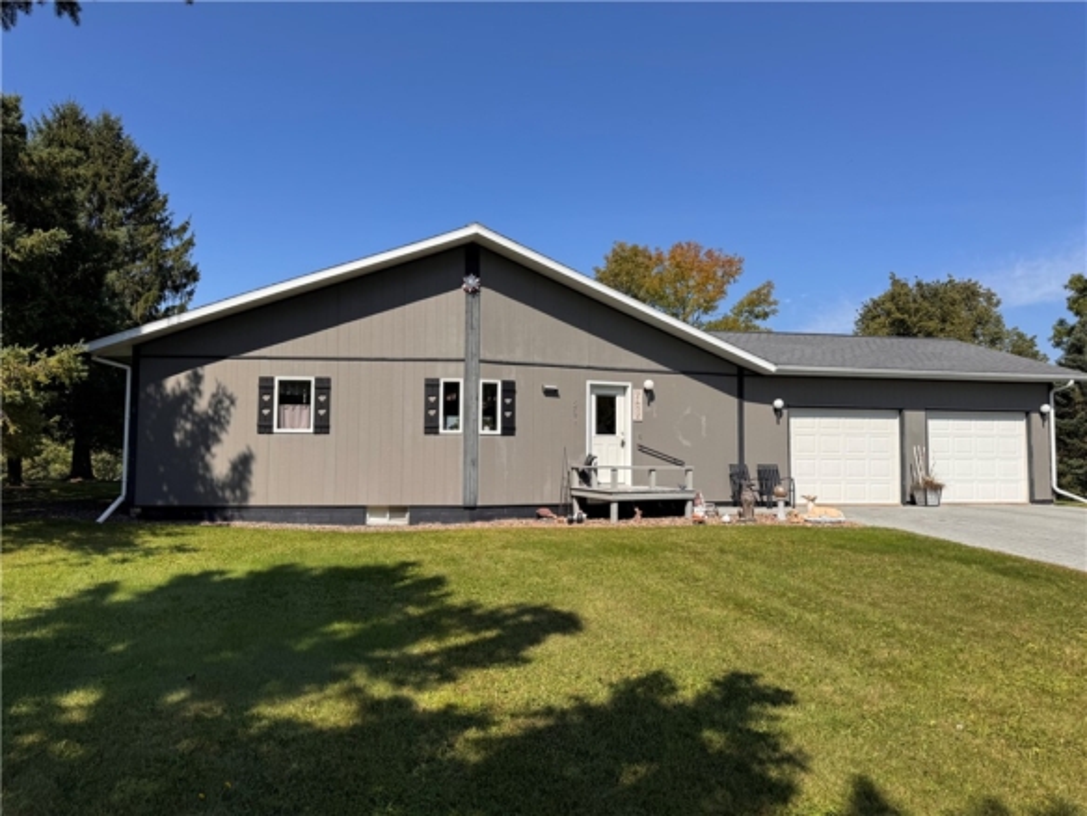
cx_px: 544
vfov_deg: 56.8
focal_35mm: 24
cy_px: 408
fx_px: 754
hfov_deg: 71.6
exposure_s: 1/4608
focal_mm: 6.76
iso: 80
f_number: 1.78
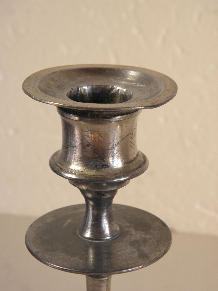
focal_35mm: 80
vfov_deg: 24.4
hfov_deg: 18.4
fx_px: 672
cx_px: 109
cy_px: 146
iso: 100
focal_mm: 14.3
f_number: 4.4
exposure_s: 1/60
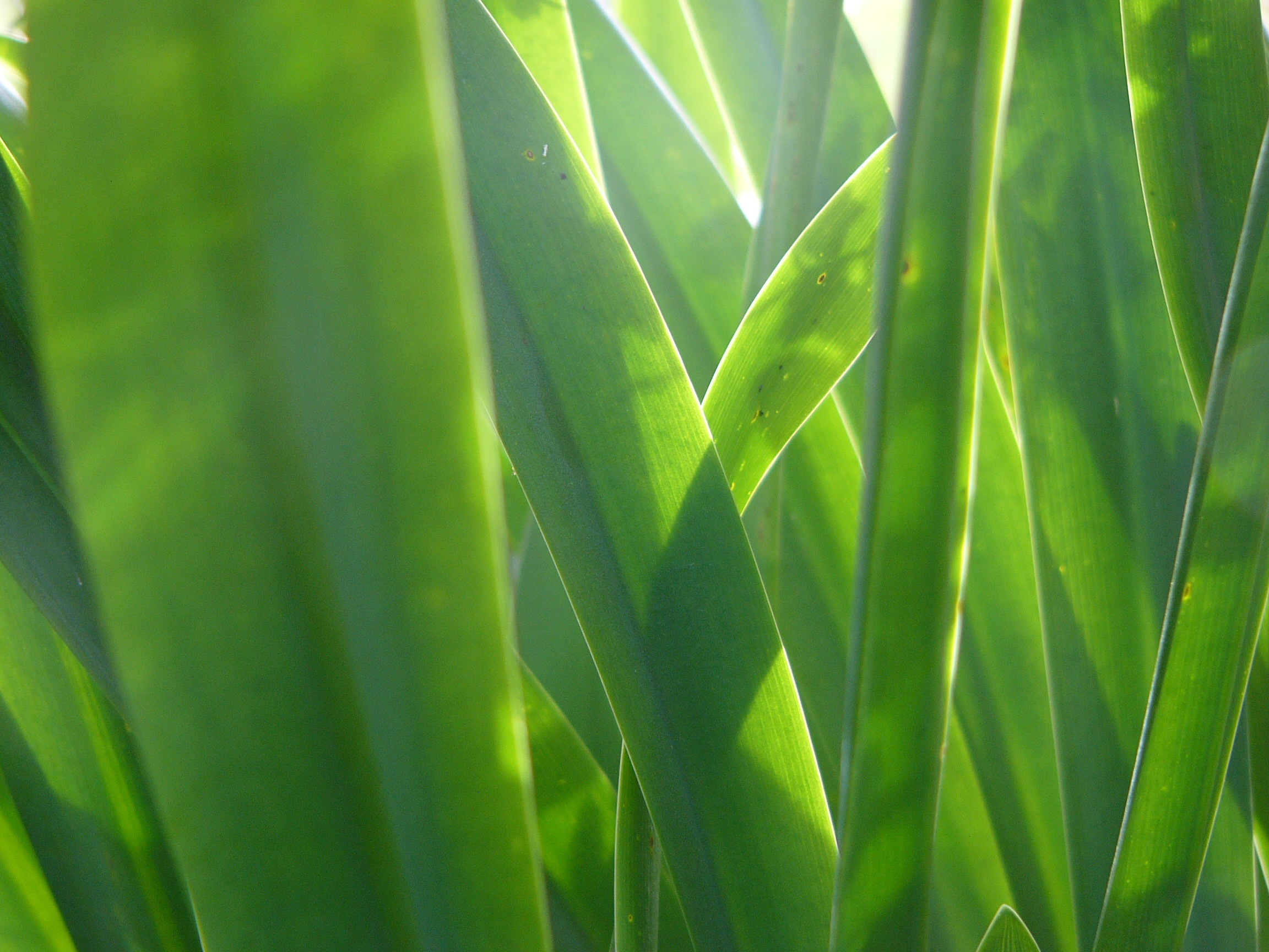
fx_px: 3483
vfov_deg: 15.6
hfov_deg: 20.7
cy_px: 476
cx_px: 634
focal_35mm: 95
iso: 75
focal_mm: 15.9
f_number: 2.8
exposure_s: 1/60
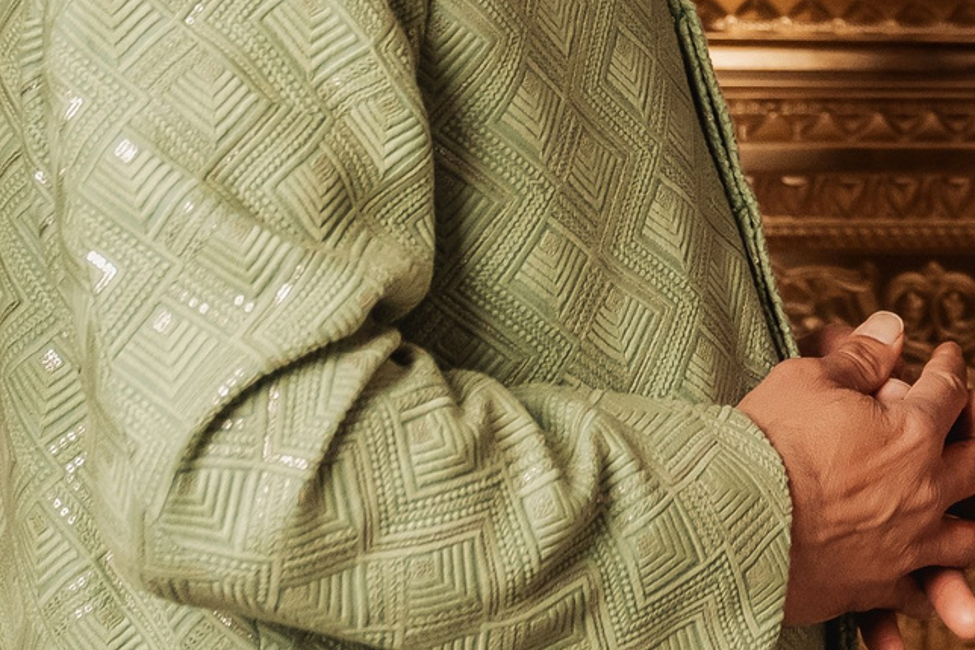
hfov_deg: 12.6
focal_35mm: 159
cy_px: -211
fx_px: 4305
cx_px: 1217
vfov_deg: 8.5
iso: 1250
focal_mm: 40
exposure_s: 1/200
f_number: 2.8
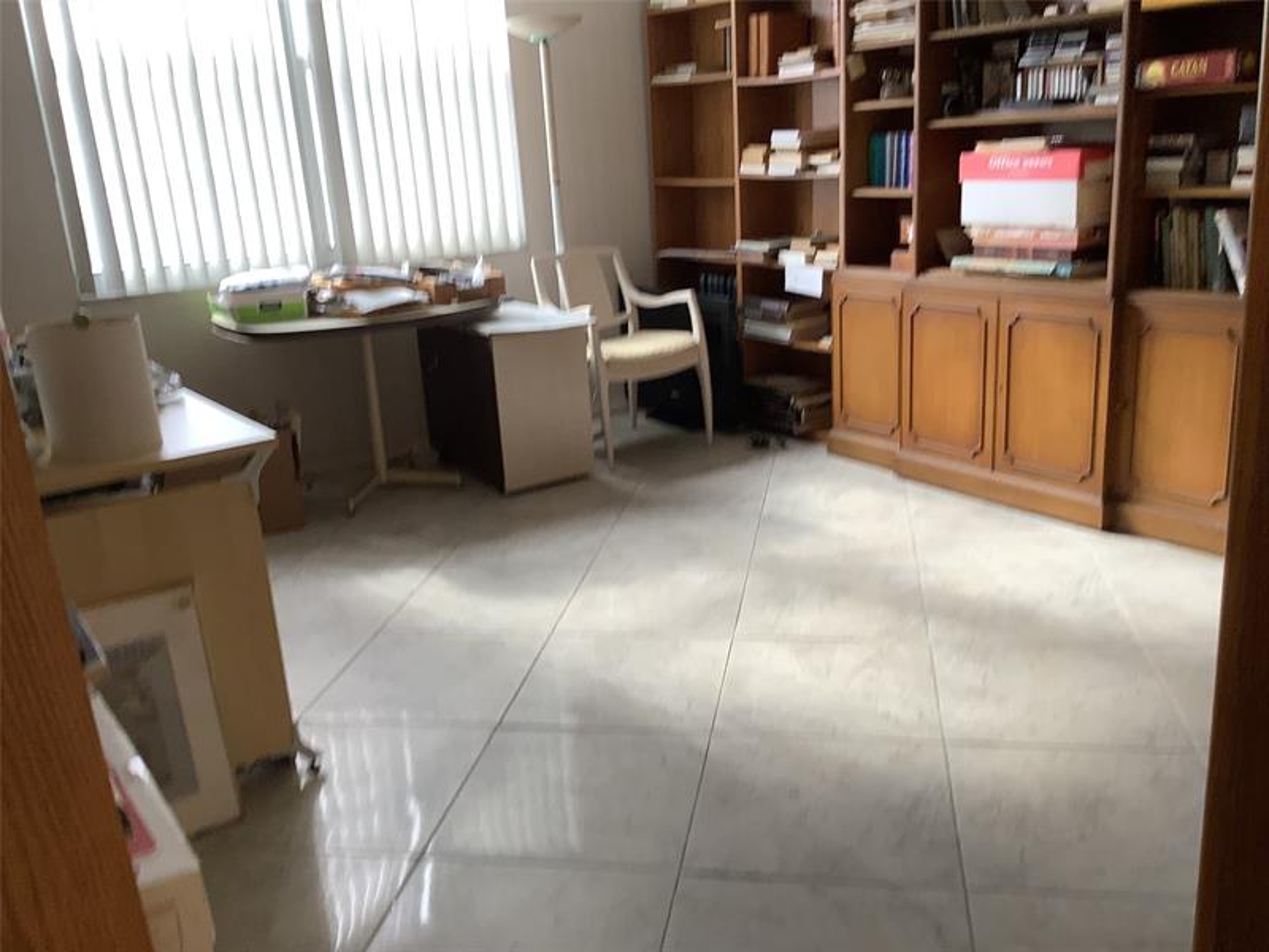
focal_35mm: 31
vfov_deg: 45.4
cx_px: 634
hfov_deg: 58.4
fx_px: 1136
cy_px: 476
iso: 50
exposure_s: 1/60
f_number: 2.4
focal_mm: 3.3
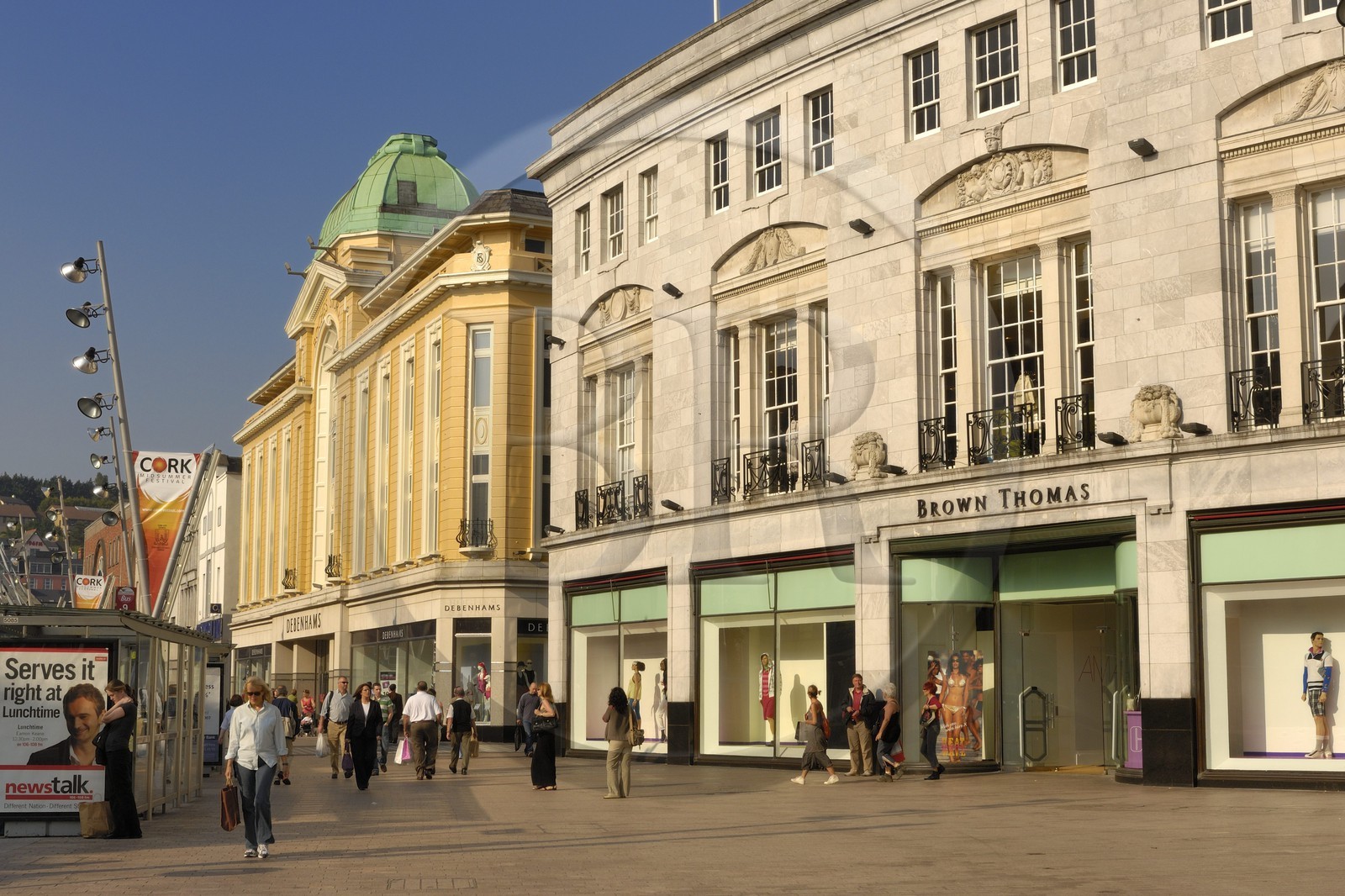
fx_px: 1793
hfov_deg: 41.1
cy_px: 448
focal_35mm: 48
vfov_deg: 28.1
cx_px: 672
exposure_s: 1/160
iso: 100
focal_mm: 32
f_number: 12
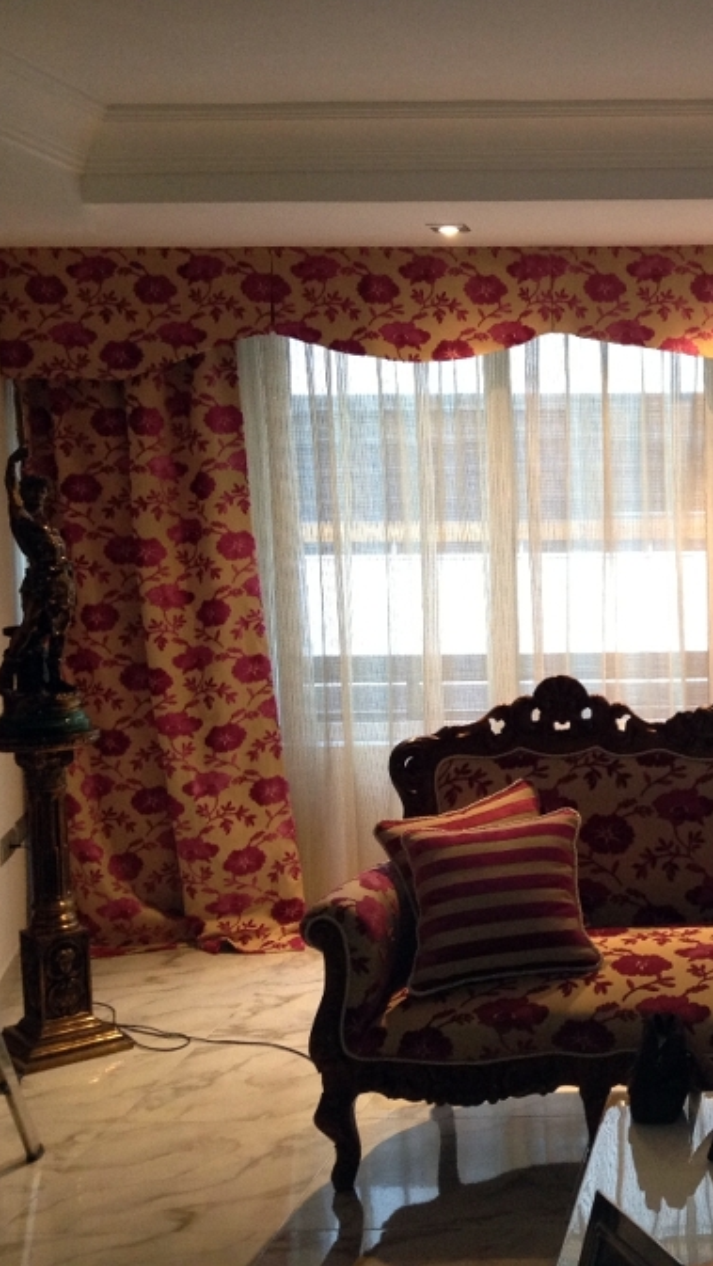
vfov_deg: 40.6
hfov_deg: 22.2
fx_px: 1713
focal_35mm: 51
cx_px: 796
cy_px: 633
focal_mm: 4.28
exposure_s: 1/20
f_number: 2.4
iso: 200
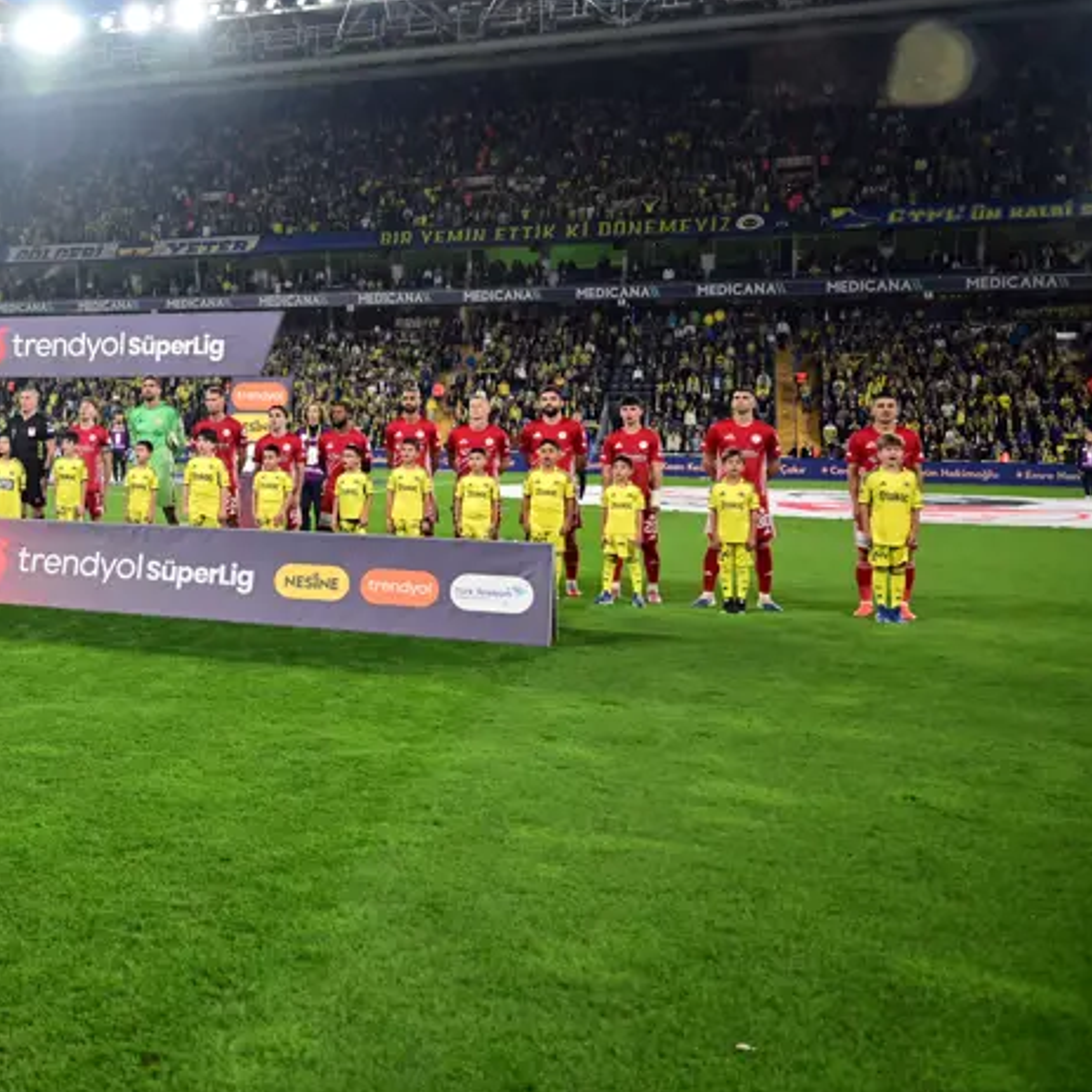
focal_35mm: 41
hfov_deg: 36.9
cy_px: 415
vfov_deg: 40.7
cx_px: 12
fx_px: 1463
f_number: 2.8
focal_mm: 24
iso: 3200
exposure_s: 1/3200
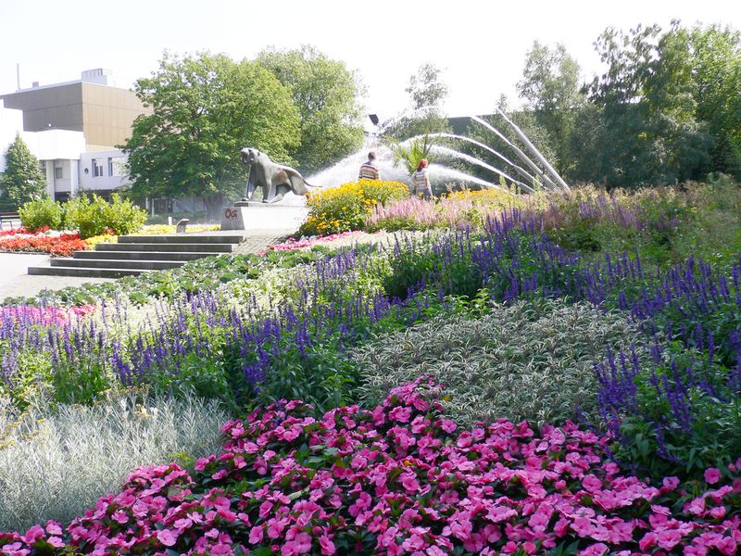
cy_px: 278
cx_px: 370
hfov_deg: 52.6
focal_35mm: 35
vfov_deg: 40.7
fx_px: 749
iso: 80
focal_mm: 5.8
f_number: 5.6
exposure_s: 1/200
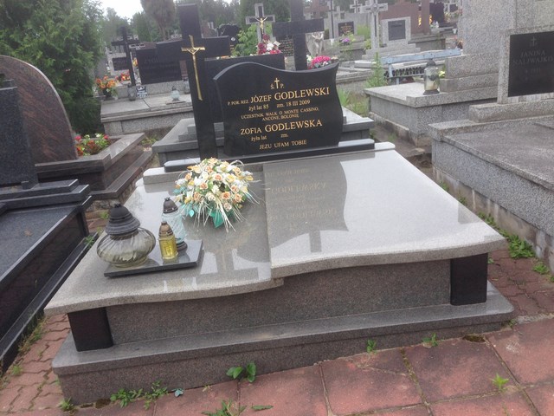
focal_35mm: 33
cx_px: 277
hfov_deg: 55.4
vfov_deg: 42.9
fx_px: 528
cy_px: 208
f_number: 2.4
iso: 50
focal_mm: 4.12
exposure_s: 1/430
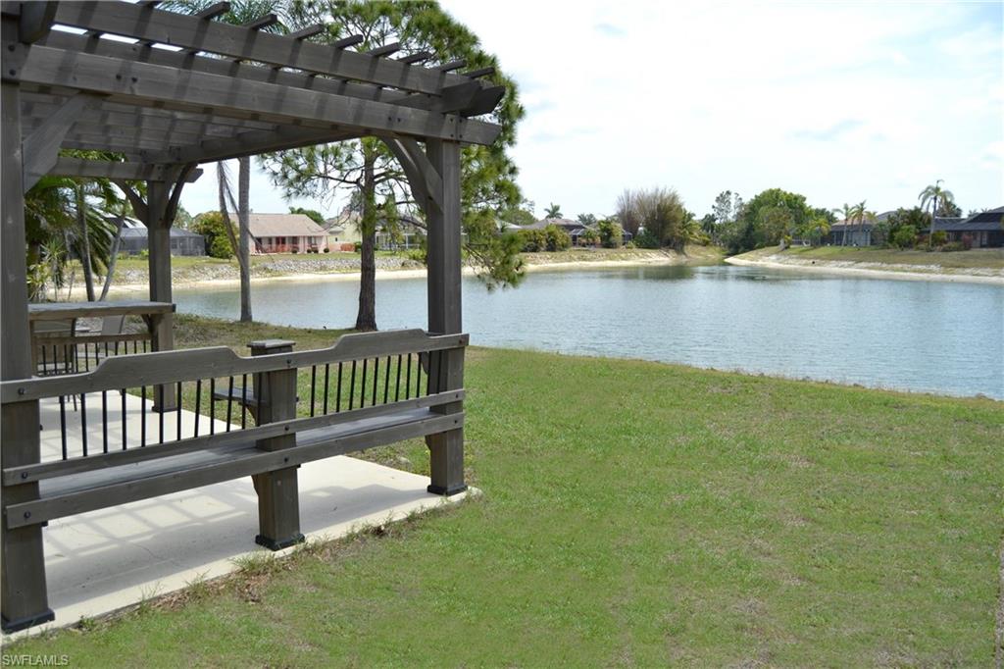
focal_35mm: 27
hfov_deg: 67.4
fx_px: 753
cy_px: 334
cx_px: 502
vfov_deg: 47.9
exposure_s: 1/640
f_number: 4.5
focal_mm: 18
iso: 100
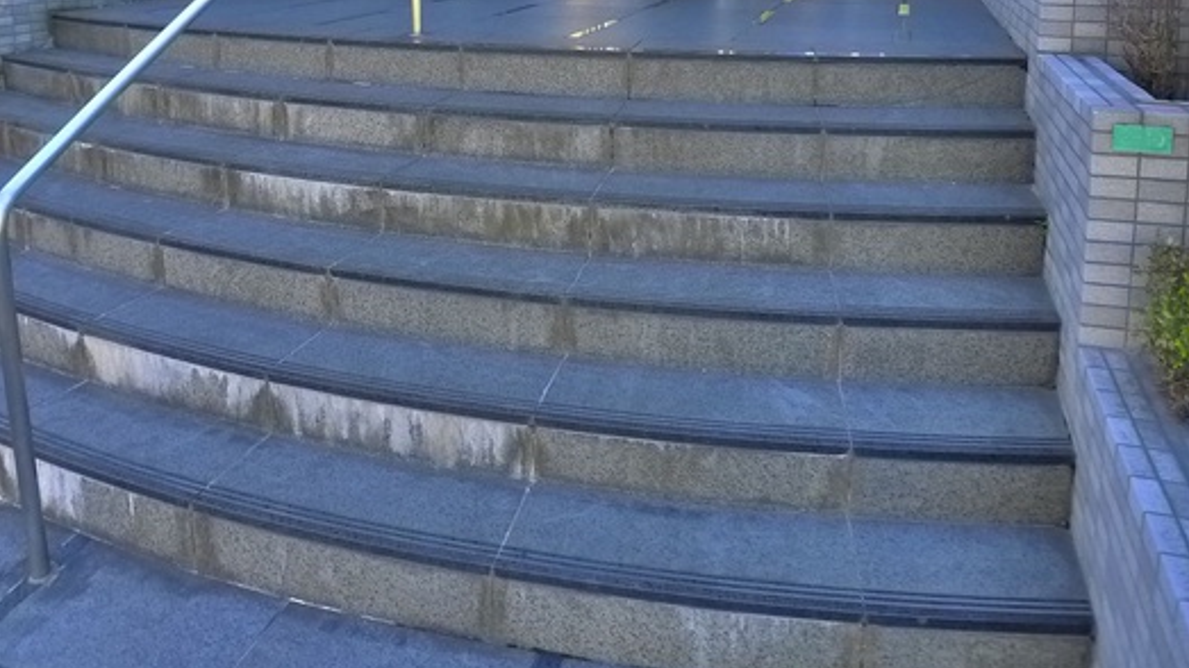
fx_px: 1103
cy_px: -14
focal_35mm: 35
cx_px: 594
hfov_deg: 56.6
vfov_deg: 31.0
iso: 400
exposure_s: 1/160
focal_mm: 5.1
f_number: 2.8
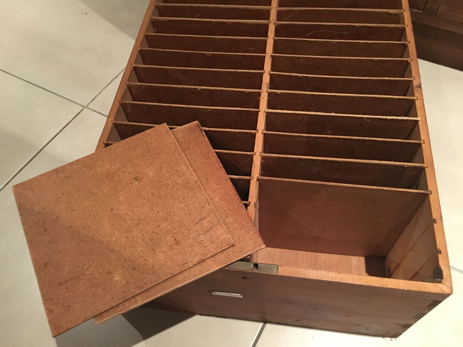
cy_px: 174
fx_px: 388
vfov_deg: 48.2
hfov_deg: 61.7
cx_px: 232
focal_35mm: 29
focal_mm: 4.15
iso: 320
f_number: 2.2
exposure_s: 1/17
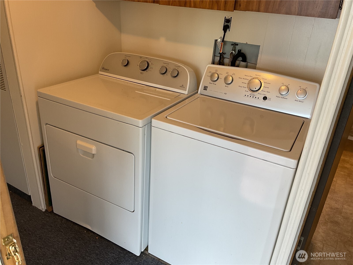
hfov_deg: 61.7
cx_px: 176
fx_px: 296
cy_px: 132
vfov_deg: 48.2
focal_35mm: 29
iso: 50
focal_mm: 3
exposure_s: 1/120
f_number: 1.8
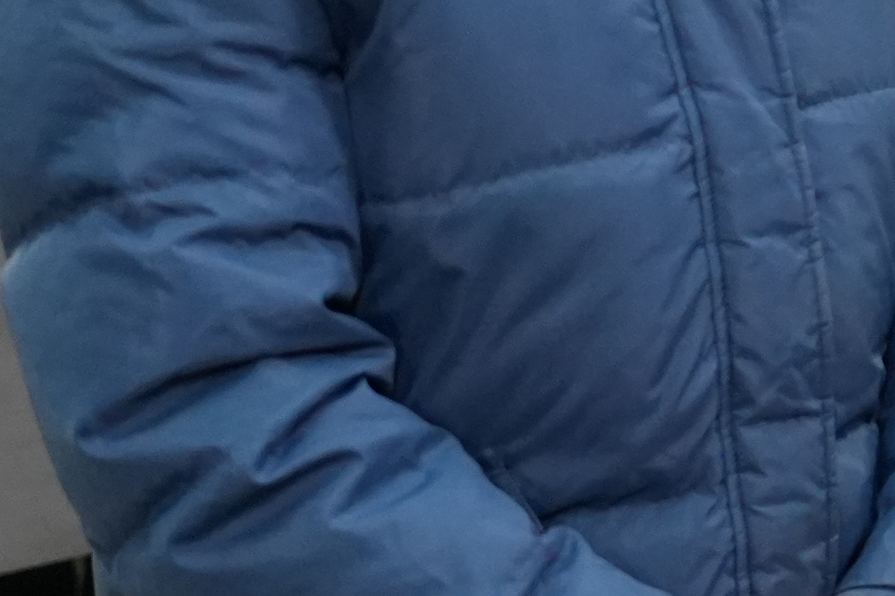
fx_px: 4101
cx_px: 1579
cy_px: -118
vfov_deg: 8.2
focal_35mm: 165
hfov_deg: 11.6
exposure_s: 1/250
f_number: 2.8
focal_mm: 30
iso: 3200
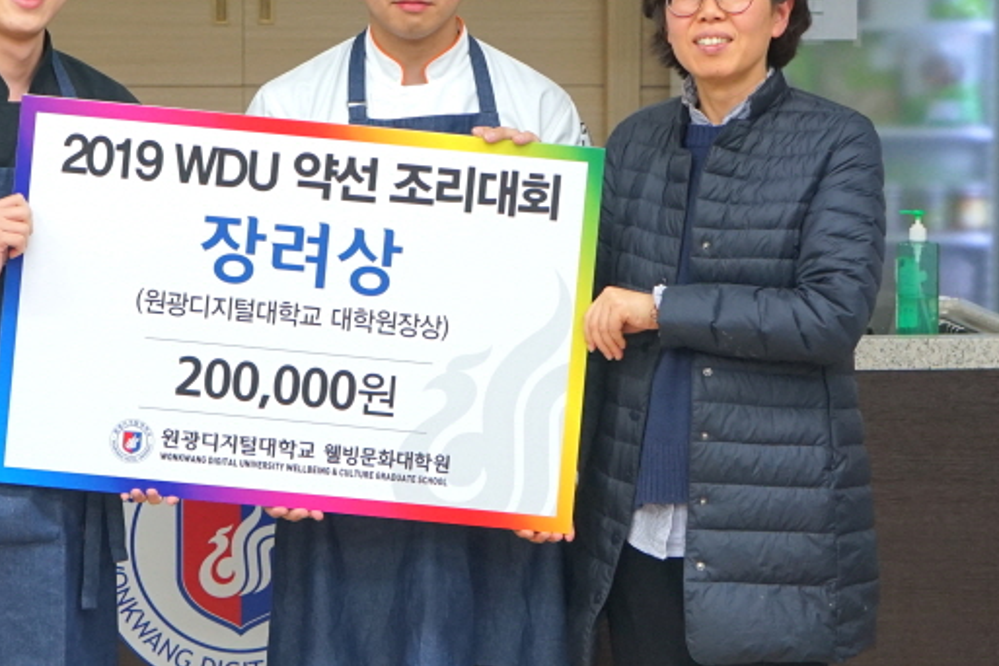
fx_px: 1859
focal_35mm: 67
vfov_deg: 20.3
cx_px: 389
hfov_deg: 30.0
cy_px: 318
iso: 1250
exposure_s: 1/160
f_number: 4
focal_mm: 43
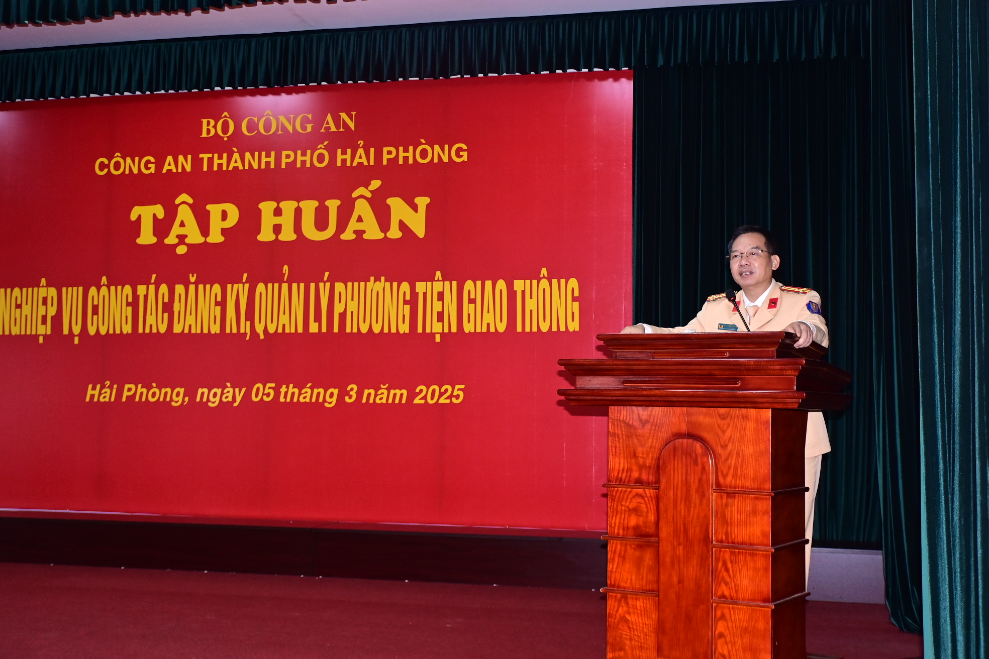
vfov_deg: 28.1
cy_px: 330
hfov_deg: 41.1
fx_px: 1319
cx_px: 494
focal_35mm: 48
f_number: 4
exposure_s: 1/200
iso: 1000
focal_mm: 32
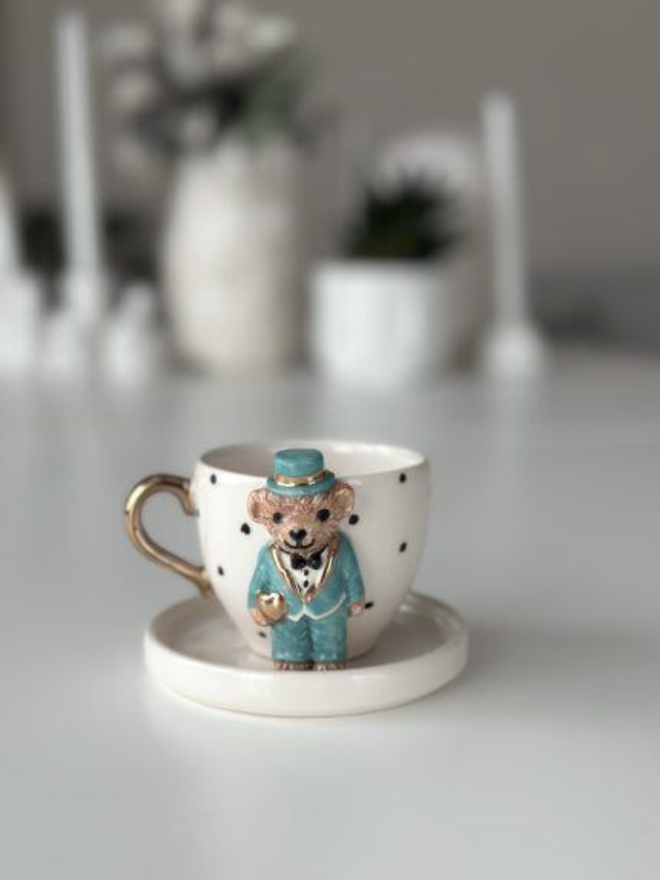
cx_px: 330
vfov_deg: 39.6
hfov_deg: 30.3
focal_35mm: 48
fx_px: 1220
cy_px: 440
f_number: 1.78
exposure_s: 1/121
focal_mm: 6.86
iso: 100
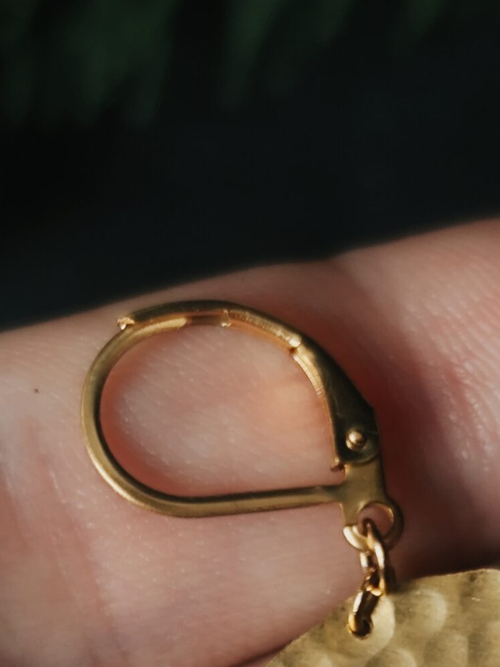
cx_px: 203
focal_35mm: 119
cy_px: 793
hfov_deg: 12.4
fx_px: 2293
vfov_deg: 15.9
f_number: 1.65
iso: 125
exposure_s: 1/25
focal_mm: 6.19
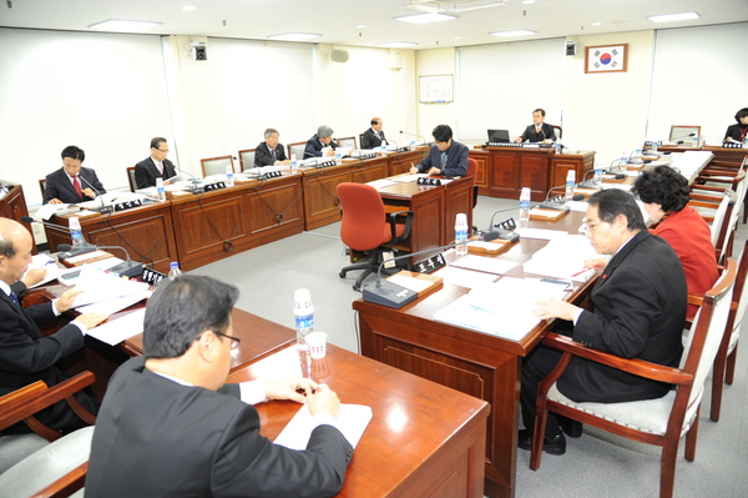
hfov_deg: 73.8
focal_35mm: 24
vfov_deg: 53.1
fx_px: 498
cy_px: 249
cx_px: 374
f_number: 4
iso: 1250
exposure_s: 1/100
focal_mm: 24
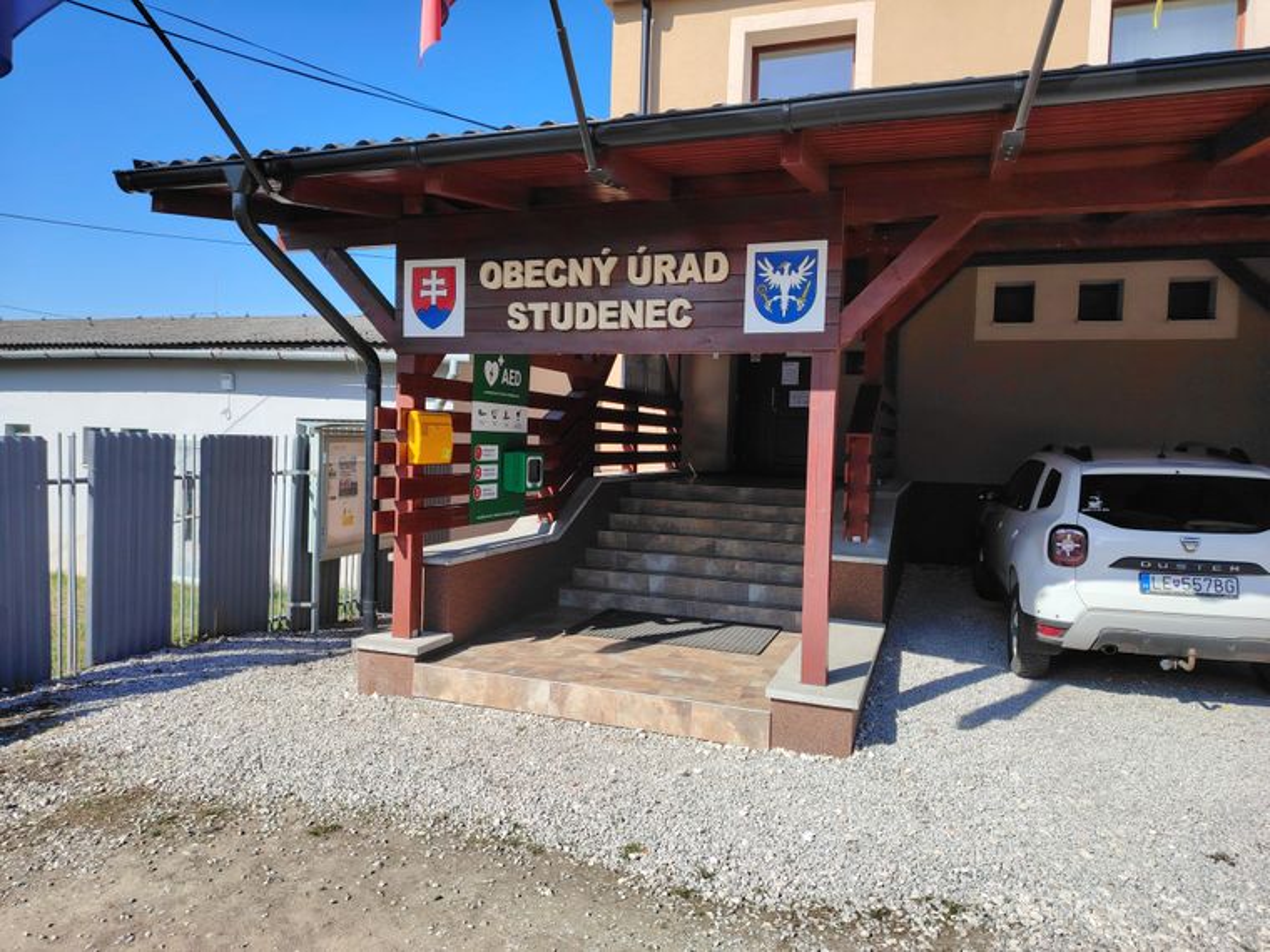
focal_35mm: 24
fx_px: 881
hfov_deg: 71.6
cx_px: 635
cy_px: 476
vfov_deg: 56.8
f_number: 1.75
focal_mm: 5.25
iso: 100
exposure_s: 1/826
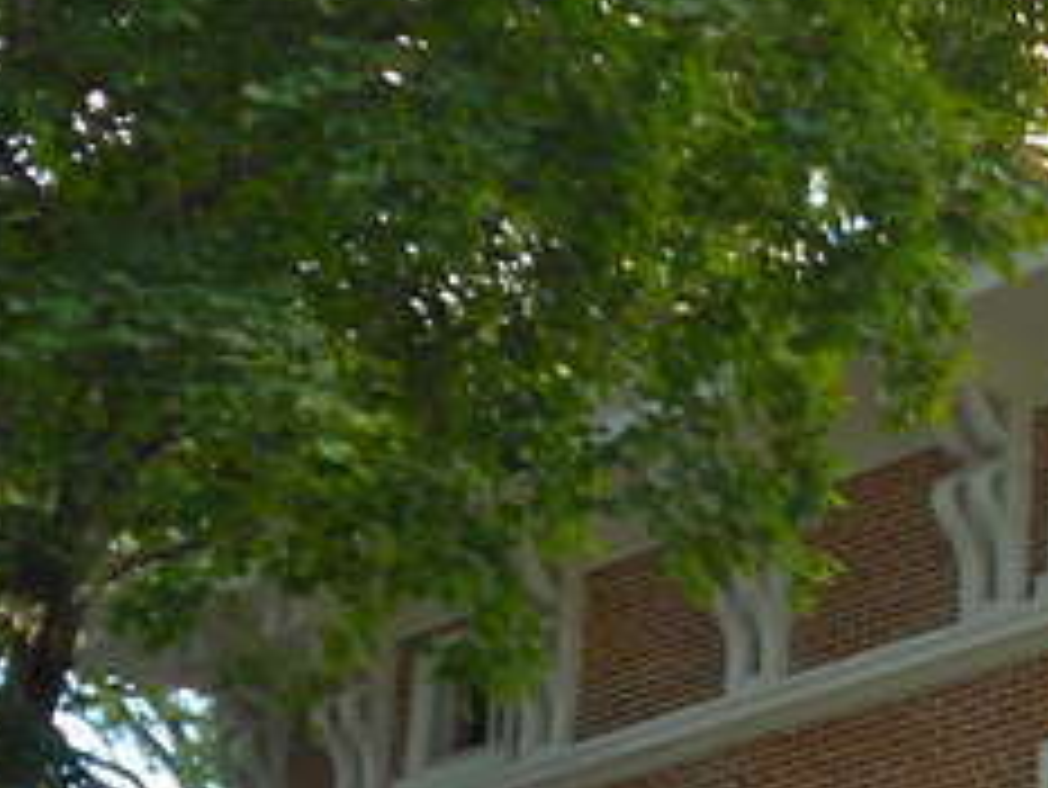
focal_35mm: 110
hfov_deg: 15.8
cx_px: 1763
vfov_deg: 13.0
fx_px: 3332
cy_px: 1063
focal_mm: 5.8
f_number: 3.6
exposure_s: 1/100
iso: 80
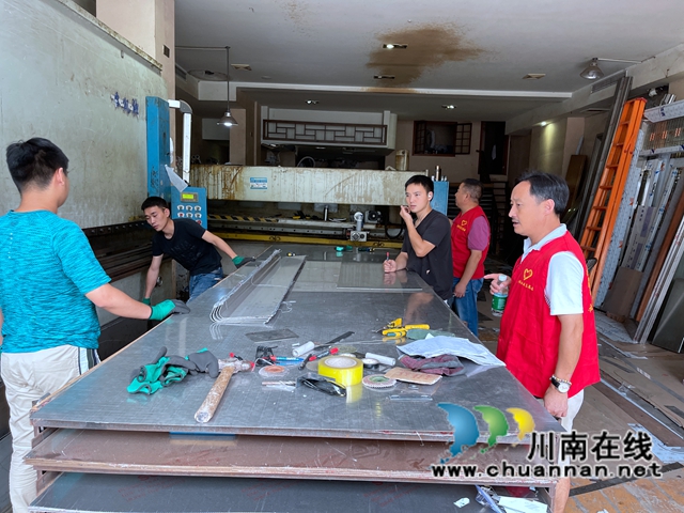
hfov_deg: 67.3
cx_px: 342
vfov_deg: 53.1
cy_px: 256
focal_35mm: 26
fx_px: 514
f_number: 1.6
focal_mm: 5.1
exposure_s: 1/121
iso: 125
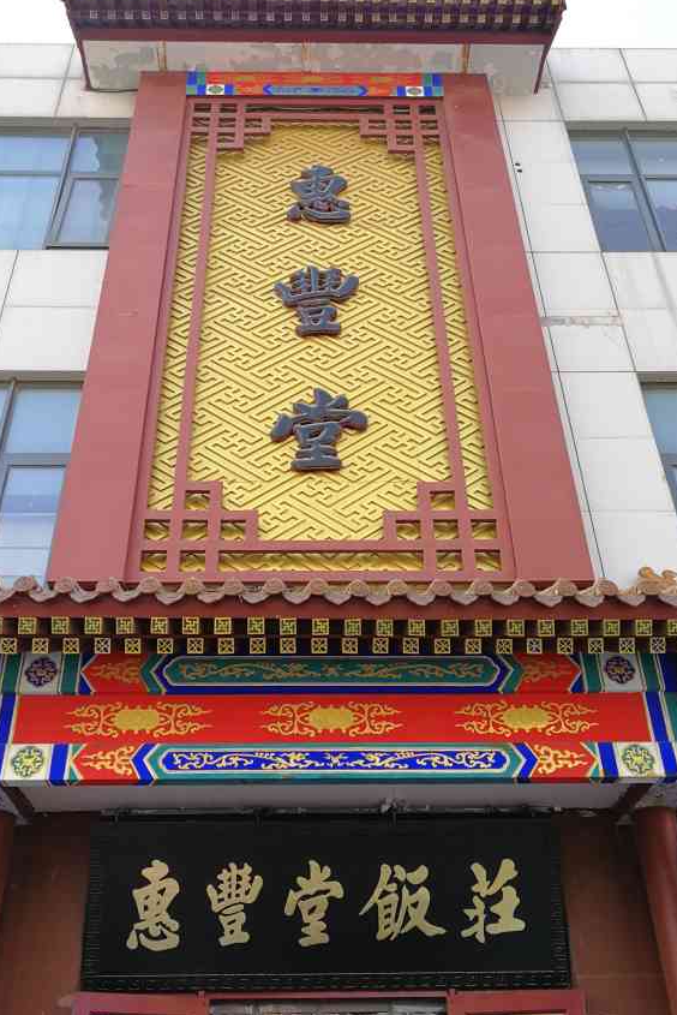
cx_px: 318
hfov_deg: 42.3
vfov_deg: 60.2
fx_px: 874
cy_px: 541
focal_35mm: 31
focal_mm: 3.95
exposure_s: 1/192
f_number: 2.2
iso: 50
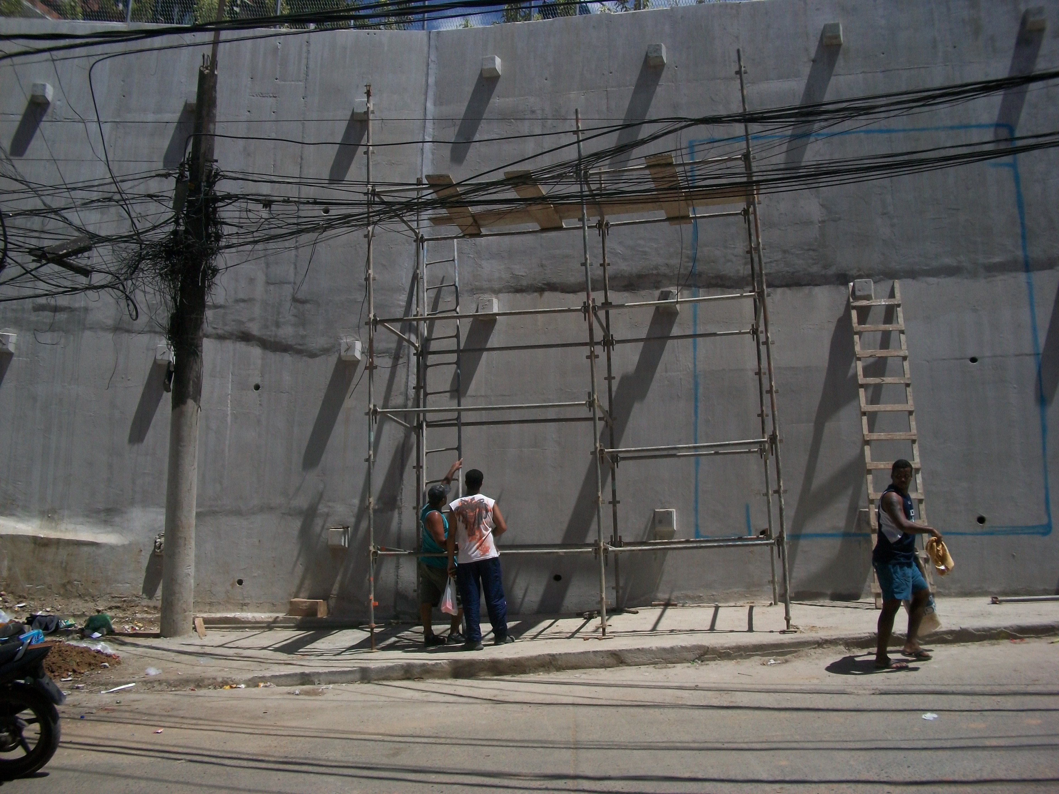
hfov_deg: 56.8
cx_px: 530
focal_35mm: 32
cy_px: 397
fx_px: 979
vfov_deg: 44.2
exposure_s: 1/800
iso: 80
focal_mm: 5.7
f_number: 5.5
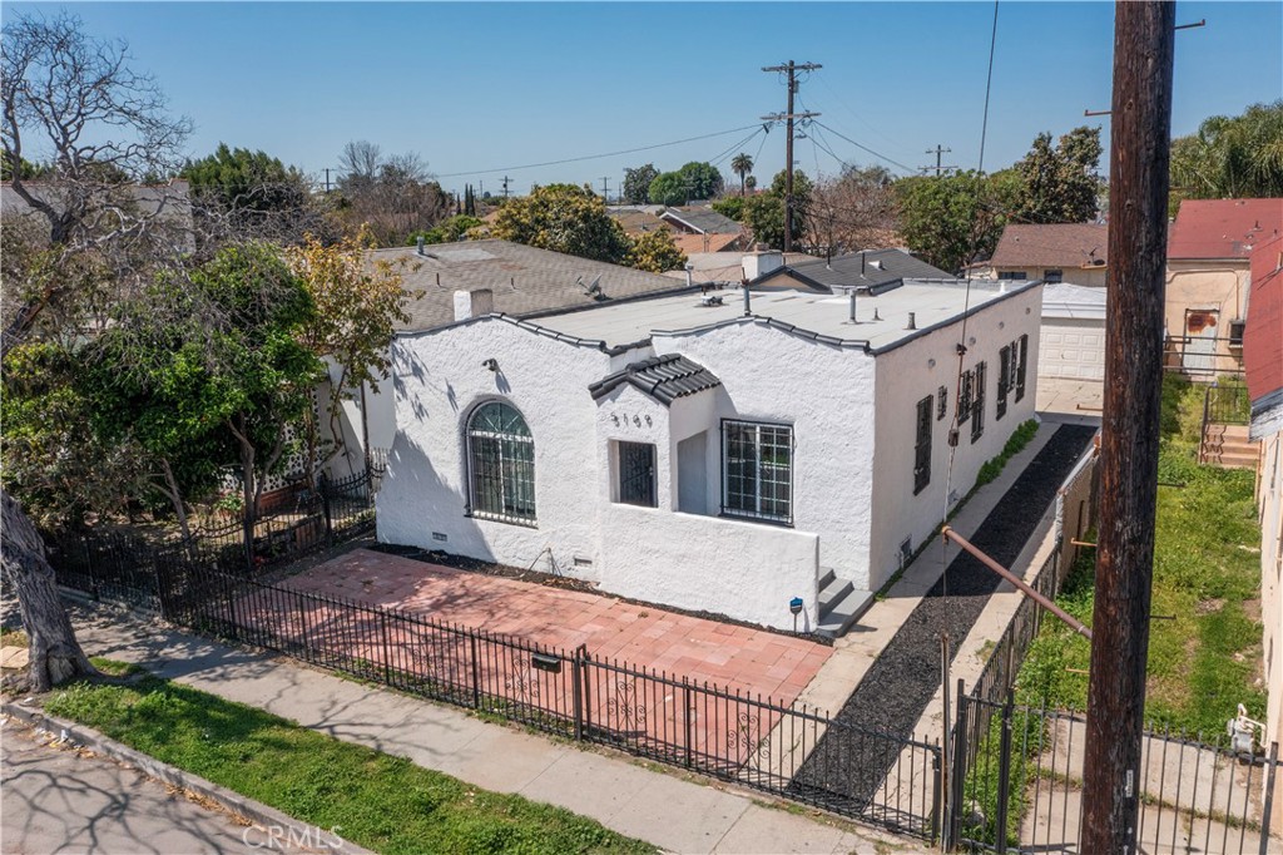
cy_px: 428
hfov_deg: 65.5
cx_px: 642
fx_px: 998
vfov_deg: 46.4
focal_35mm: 28
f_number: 6.3
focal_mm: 10.26
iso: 100
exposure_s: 1/500
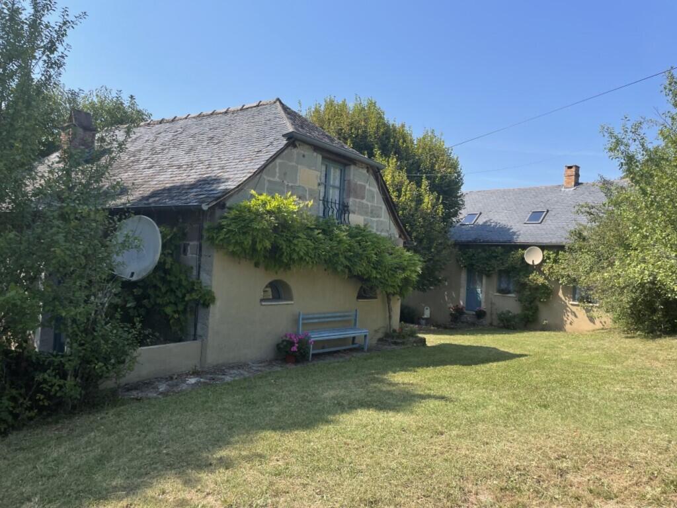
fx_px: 508
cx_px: 338
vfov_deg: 53.1
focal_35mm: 26
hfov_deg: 67.3
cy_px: 254
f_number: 1.6
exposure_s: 1/2212
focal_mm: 4.2
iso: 32
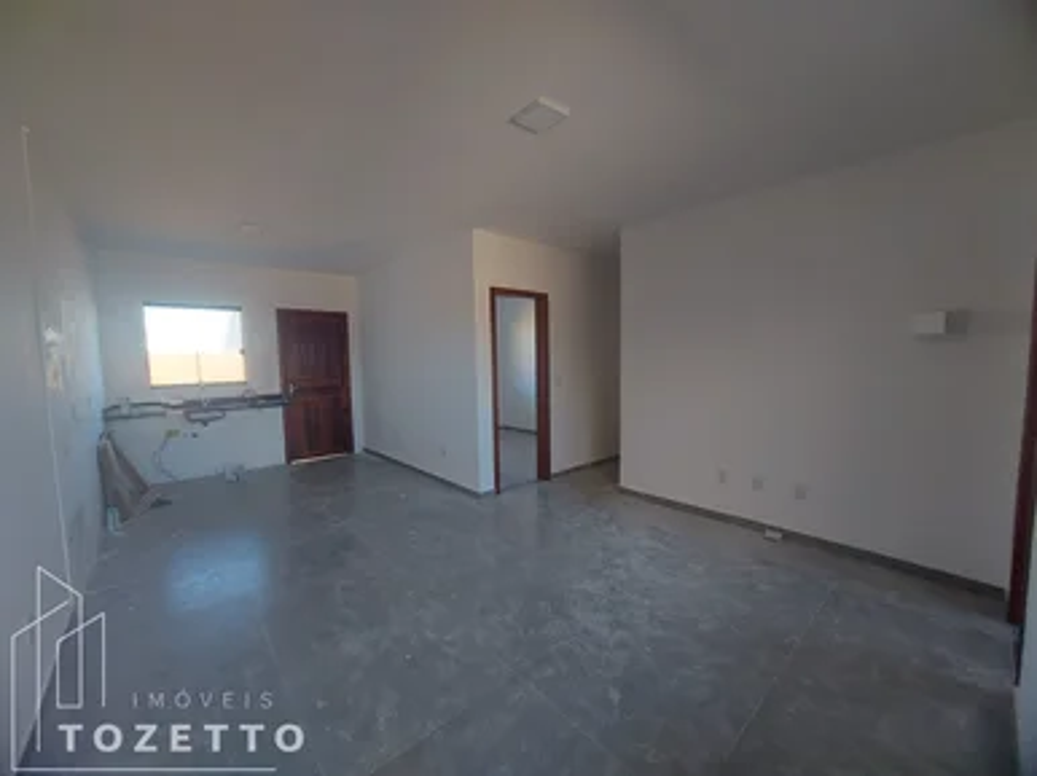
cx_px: 518
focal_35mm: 13
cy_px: 388
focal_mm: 1.74
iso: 100
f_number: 2.2
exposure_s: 1/60
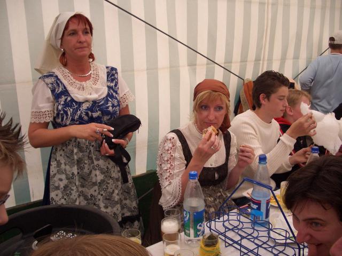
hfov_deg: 52.6
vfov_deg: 40.7
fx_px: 346
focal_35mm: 35
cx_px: 171
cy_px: 128
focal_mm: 5.8
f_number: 2.6
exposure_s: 1/160
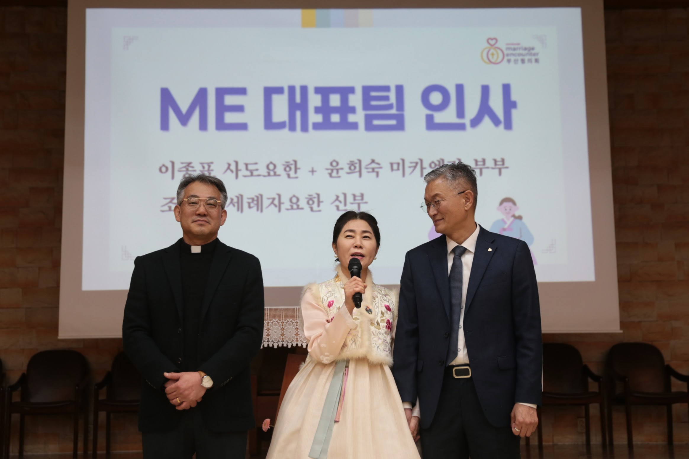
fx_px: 957
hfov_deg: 39.6
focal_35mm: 50
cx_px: 344
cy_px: 230
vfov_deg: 27.0
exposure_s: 1/250
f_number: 2.8
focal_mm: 50
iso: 800
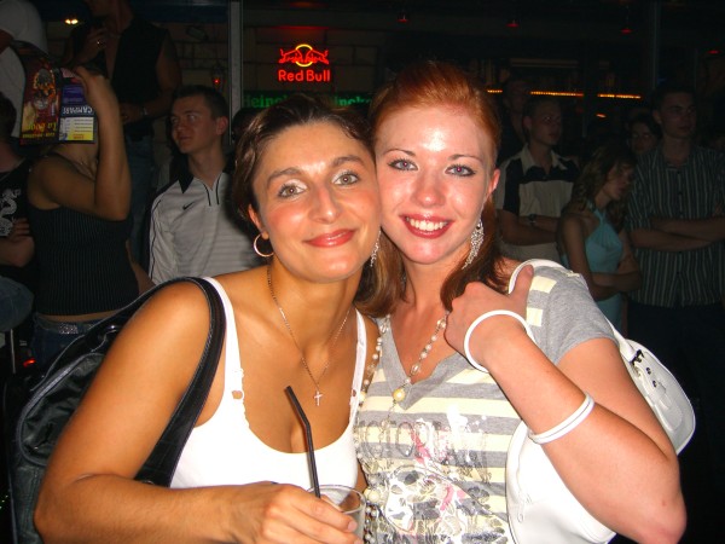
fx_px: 796
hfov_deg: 49.0
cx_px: 362
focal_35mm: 38
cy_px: 272
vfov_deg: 37.7
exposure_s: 1/60
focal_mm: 7.9
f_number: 2.8
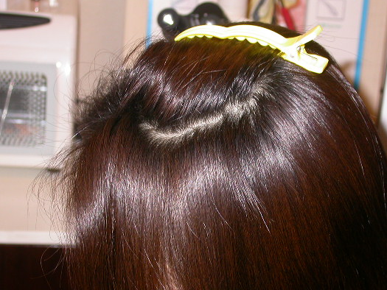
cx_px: 212
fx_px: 995
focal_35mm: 89
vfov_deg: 16.6
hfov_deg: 22.0
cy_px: 172
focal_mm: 15.1
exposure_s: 1/60.3
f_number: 3.3
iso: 100
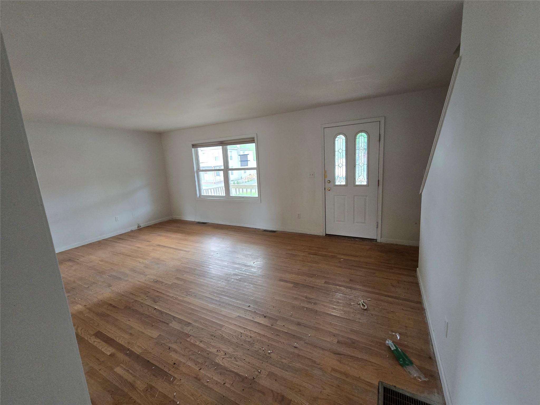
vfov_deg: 89.9
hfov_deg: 106.2
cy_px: 202
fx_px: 203
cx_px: 270
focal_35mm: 13
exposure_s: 1/60
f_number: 2.2
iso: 500
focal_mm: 2.2
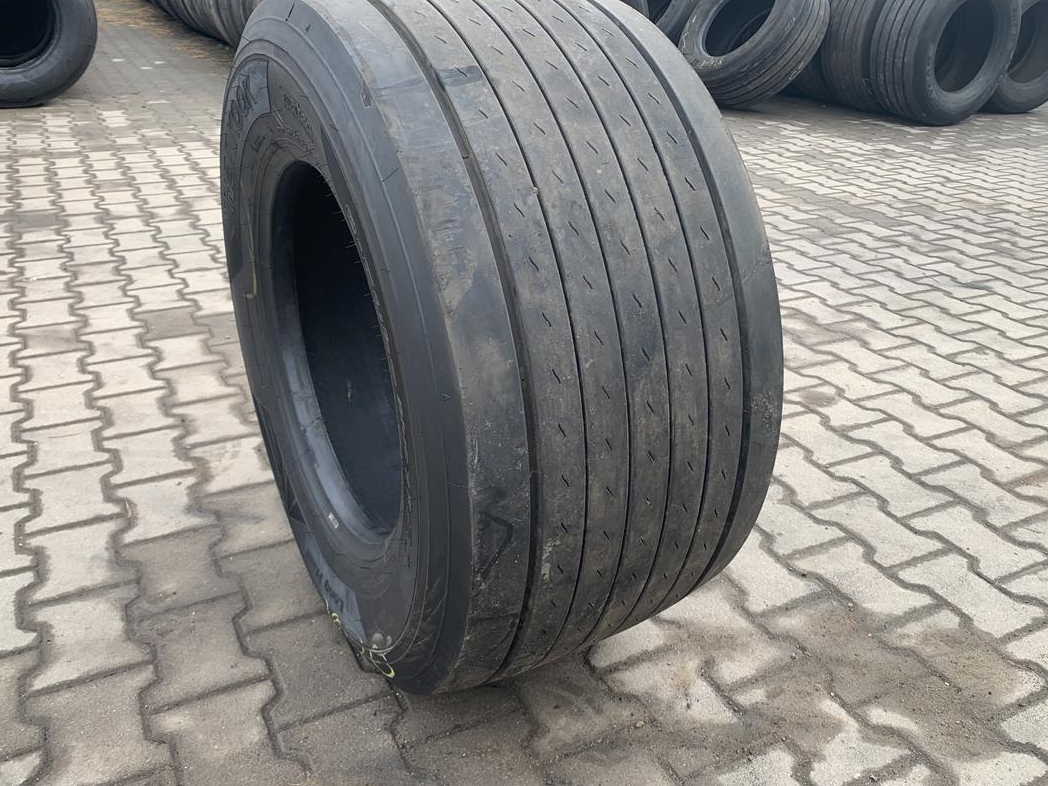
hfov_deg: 59.9
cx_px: 552
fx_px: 908
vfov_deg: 46.8
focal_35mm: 30
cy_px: 364
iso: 25
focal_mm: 4.25
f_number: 1.8
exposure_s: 1/278
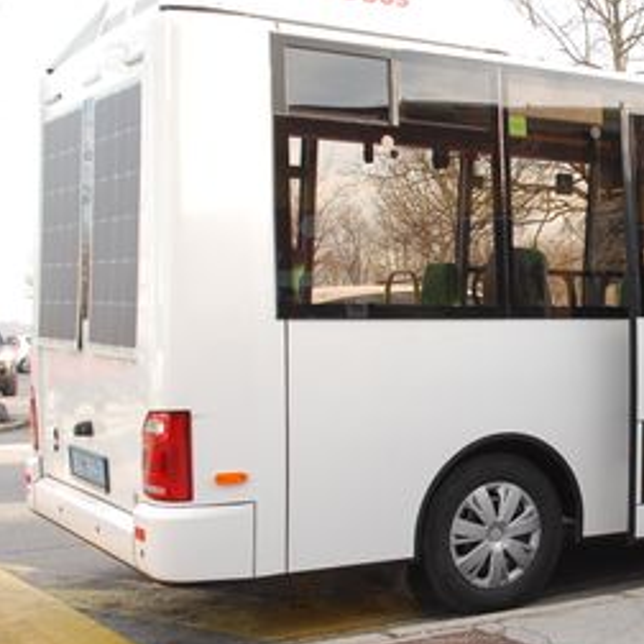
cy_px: 334
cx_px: 626
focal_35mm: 57
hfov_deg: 28.4
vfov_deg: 30.0
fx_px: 1200
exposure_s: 1/160
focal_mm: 22
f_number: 6.3
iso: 250
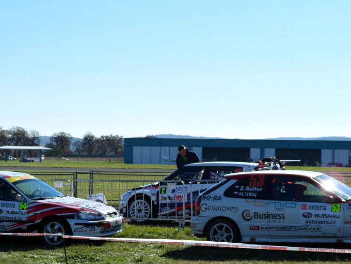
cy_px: 203
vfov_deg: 13.2
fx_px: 1136
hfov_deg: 17.6
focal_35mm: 112
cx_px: 183
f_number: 4.7
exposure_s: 1/750
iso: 80
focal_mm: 10.6
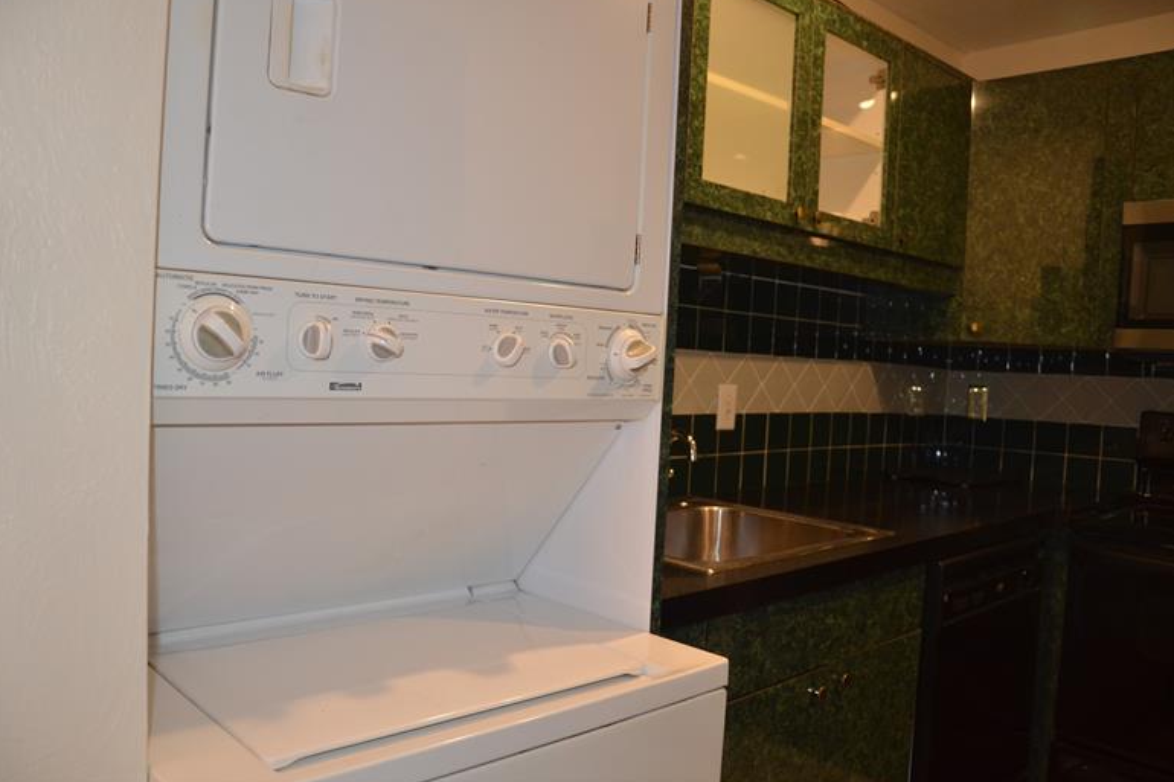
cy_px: 383
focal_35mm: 28
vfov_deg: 46.4
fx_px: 913
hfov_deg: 65.5
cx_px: 575
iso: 800
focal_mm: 18
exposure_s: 1/60
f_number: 3.5
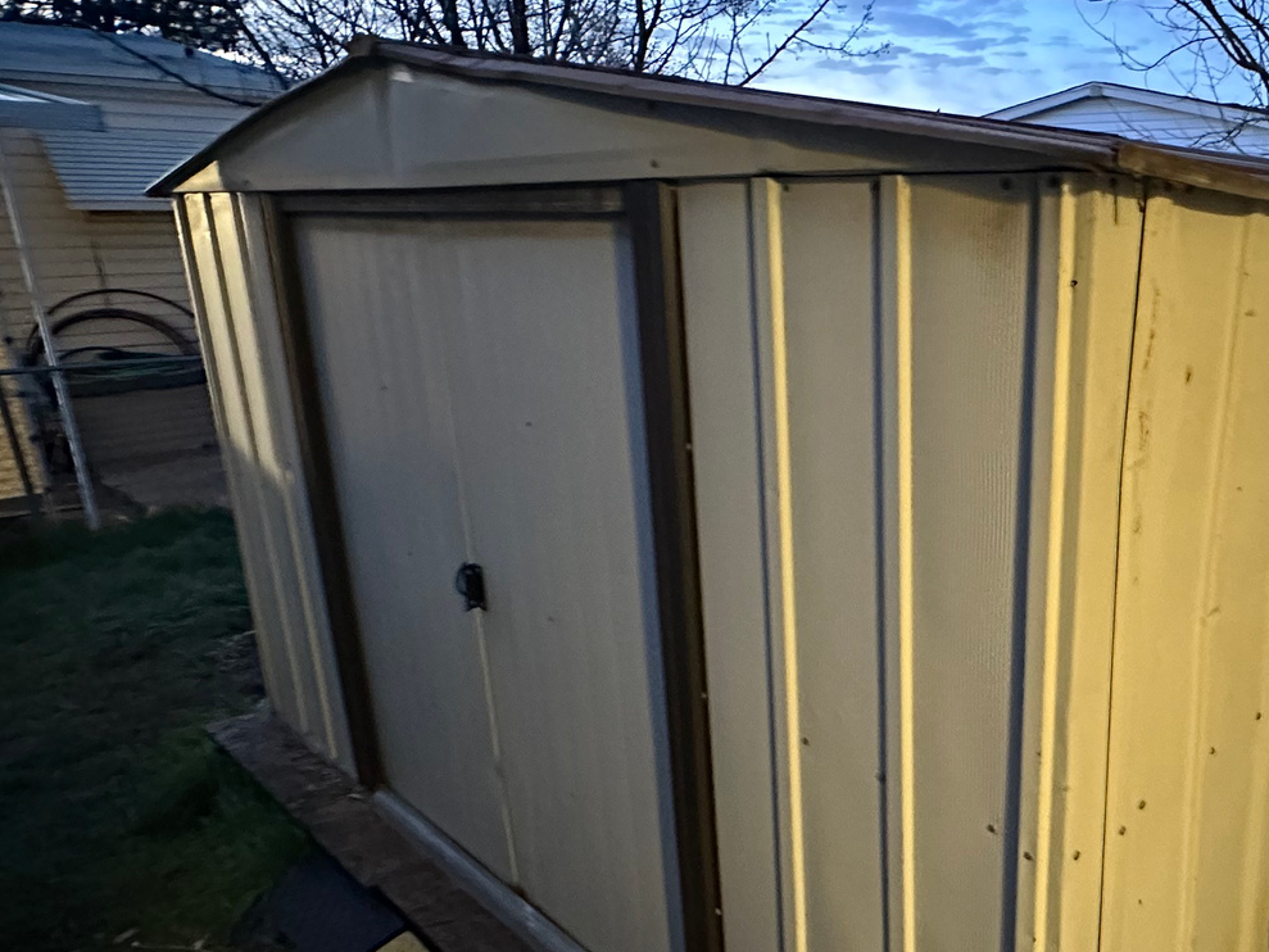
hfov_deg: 57.9
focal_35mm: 29
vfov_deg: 48.1
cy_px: 540
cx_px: 980
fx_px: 1063
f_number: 2.2
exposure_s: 1/30
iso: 1250
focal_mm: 2.22
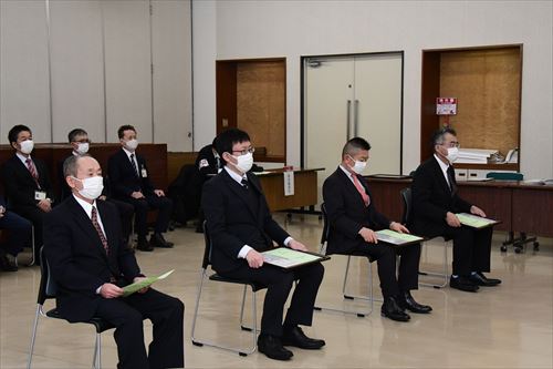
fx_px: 921
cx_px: 276
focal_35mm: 60
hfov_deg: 33.4
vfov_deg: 22.6
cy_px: 184
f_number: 8
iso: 3200
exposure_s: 1/250
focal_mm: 40
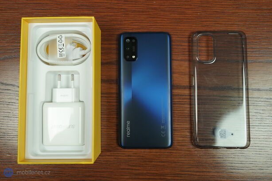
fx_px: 189
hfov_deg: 71.5
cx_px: 136
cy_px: 90
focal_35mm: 25
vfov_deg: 51.3
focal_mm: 25
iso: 1250
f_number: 6.3
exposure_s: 1/160
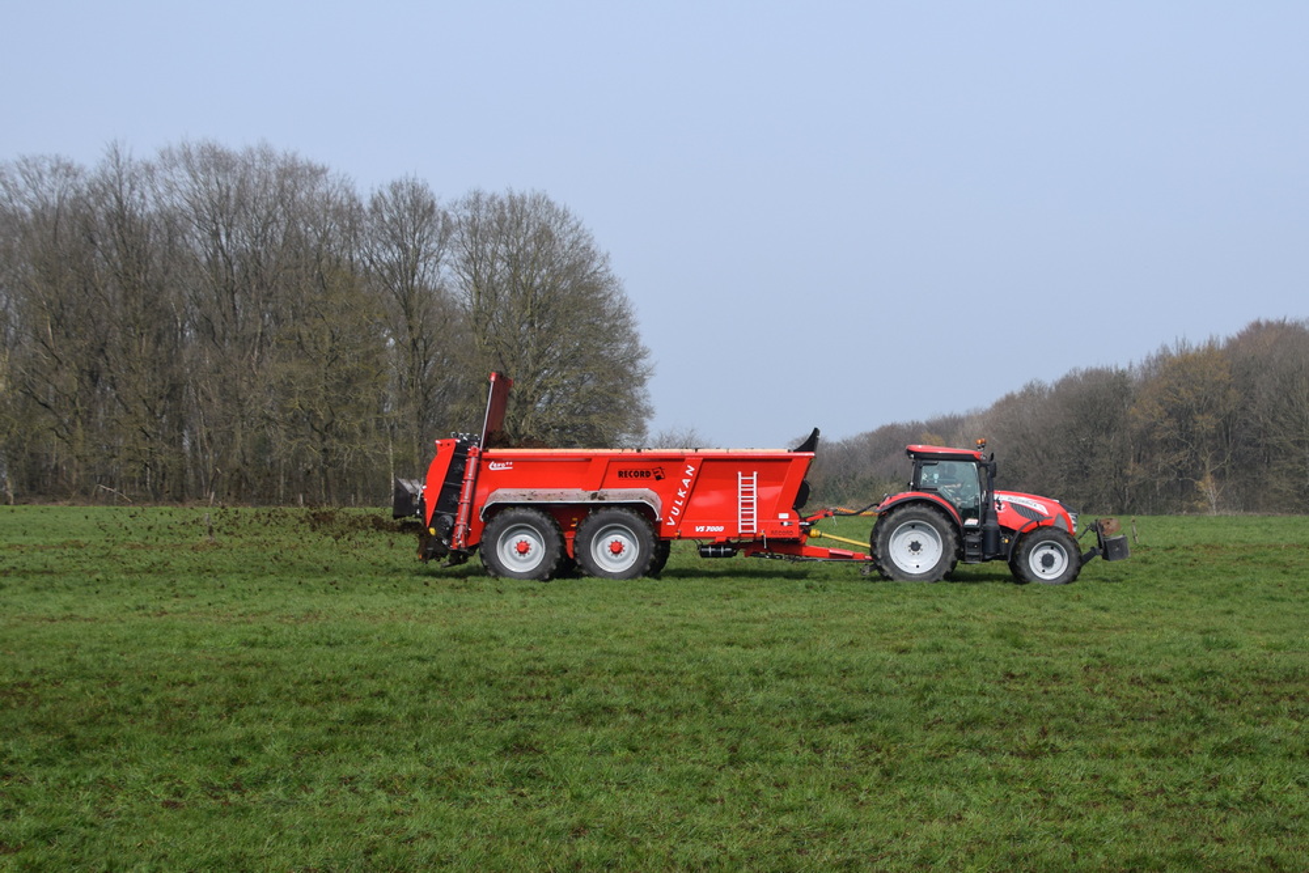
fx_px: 1636
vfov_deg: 29.9
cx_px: 654
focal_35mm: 45
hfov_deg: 43.6
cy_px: 436
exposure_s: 1/1600
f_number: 6.3
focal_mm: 30
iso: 400
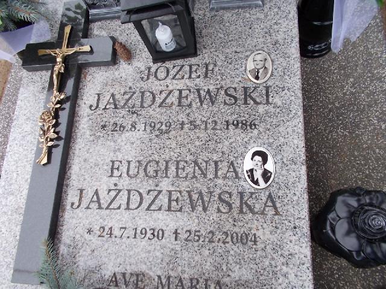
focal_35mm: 26
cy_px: 144
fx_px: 290
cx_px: 193
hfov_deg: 67.3
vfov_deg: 53.1
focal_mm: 4.6
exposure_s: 1/30
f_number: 3.2
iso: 80
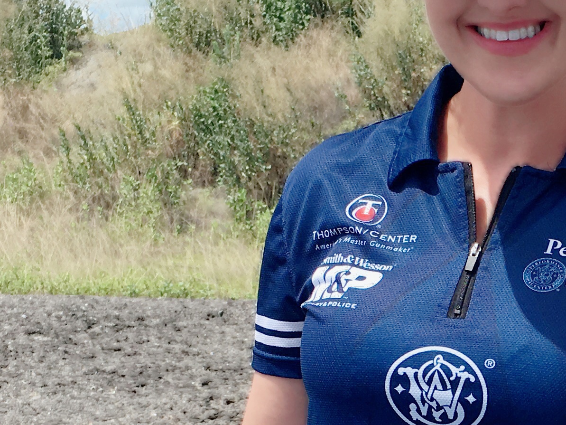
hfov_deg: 19.5
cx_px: 546
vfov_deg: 14.7
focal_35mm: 98
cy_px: 474
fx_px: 1603
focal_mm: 4.15
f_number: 2.2
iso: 25
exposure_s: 1/1282
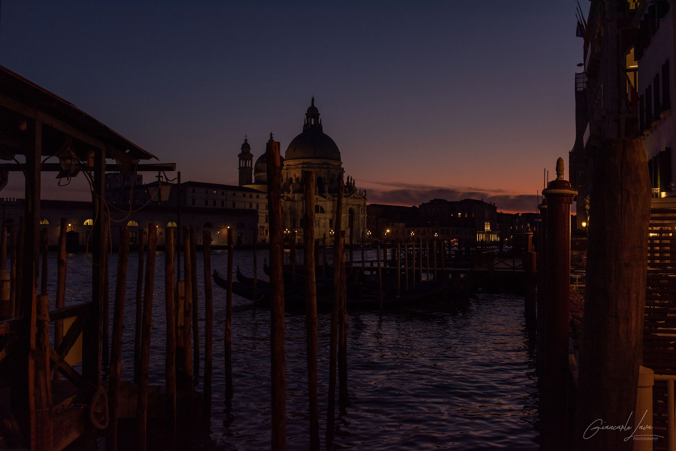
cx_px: 338
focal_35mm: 32
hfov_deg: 58.7
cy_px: 226
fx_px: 601
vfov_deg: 41.1
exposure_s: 1/30
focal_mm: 32
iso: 250
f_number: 5.6
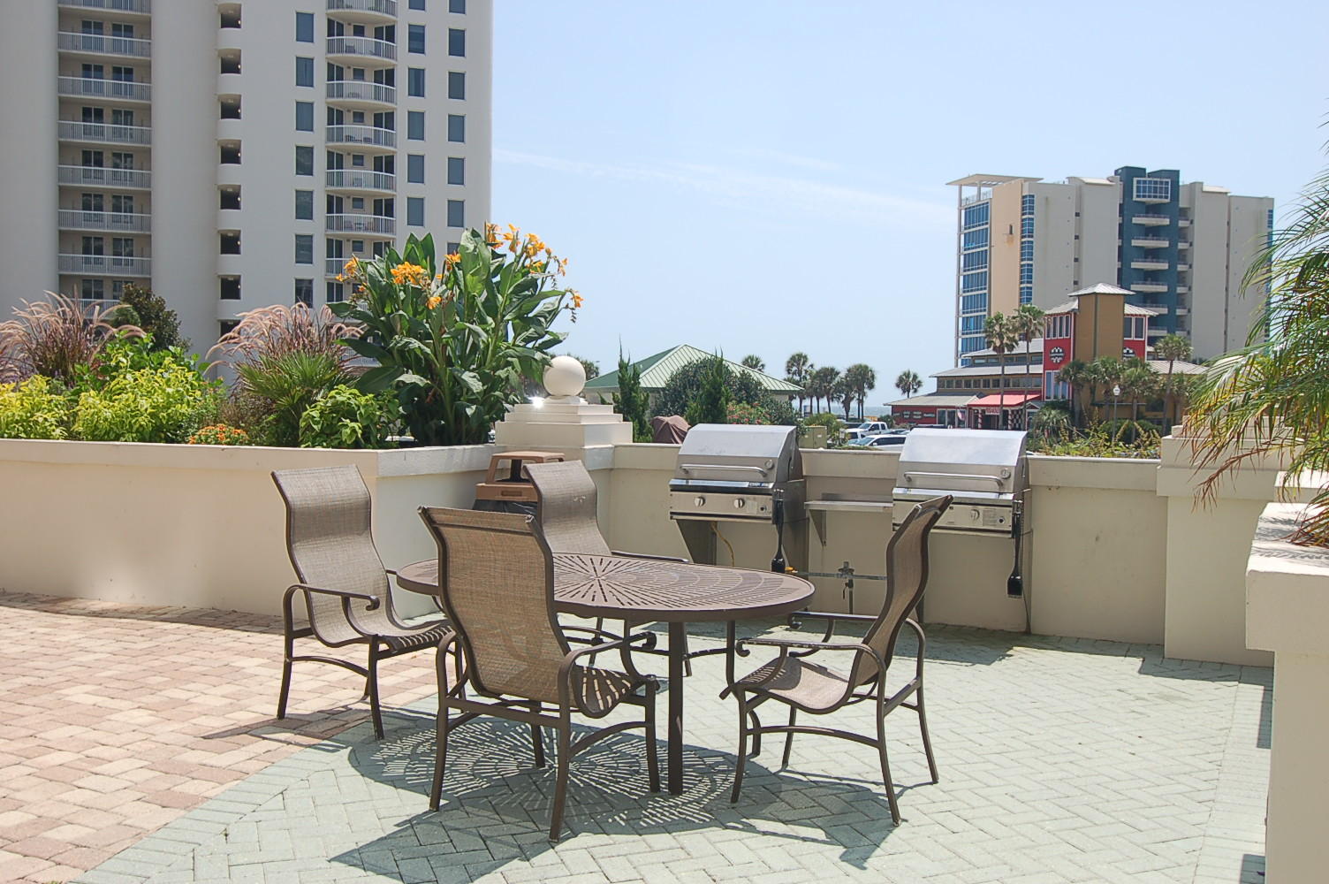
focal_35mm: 36
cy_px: 442
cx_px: 664
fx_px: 1328
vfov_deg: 36.8
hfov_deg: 53.2
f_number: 10
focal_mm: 24
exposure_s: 1/400
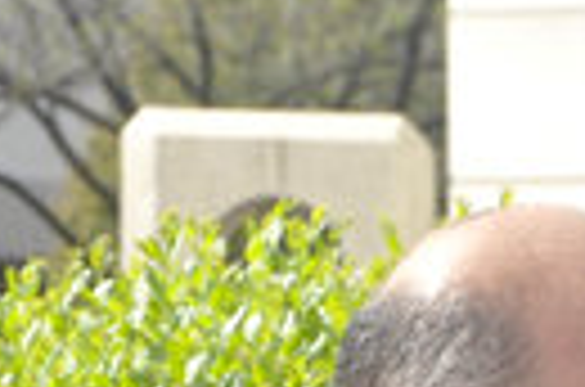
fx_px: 8705
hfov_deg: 3.8
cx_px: 1152
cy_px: 997
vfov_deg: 2.5
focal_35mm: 537
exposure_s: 1/200
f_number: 8
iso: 200
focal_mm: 58
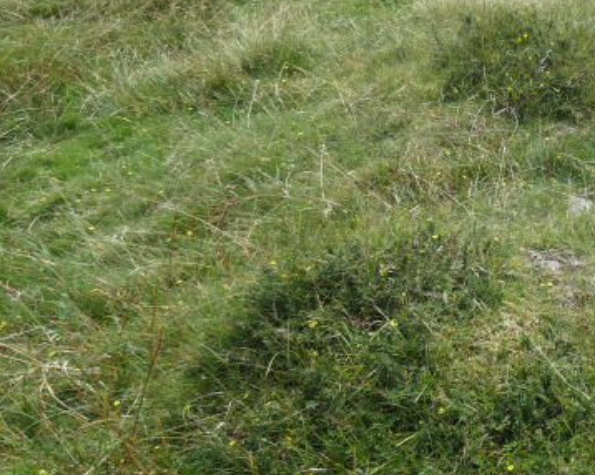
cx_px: 745
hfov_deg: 31.0
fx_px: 862
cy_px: 183
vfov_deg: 30.7
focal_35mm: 49
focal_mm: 3.6
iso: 80
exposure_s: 1/800
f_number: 3.2
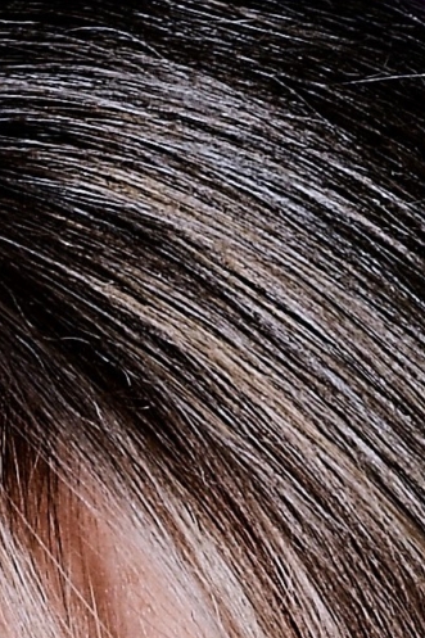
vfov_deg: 3.7
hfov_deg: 2.5
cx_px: 45
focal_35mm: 541
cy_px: 1635
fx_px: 9586
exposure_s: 1/160
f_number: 9
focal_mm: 105
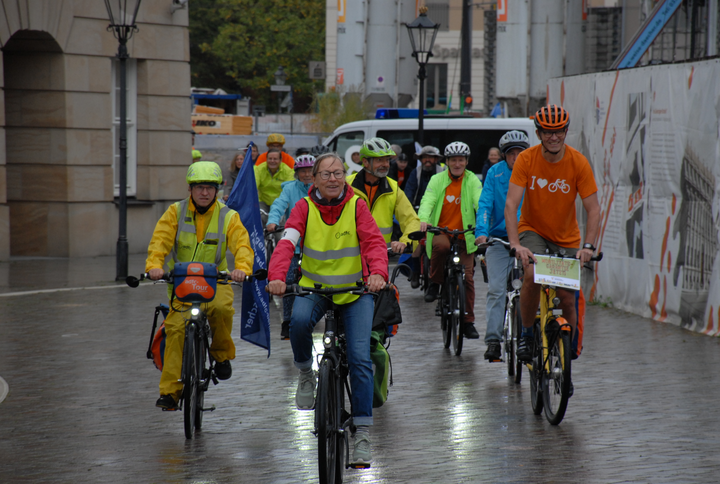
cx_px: 360
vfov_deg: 6.6
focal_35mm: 210
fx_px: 4209
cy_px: 242
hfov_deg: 9.8
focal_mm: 140
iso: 400
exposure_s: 1/125
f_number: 8
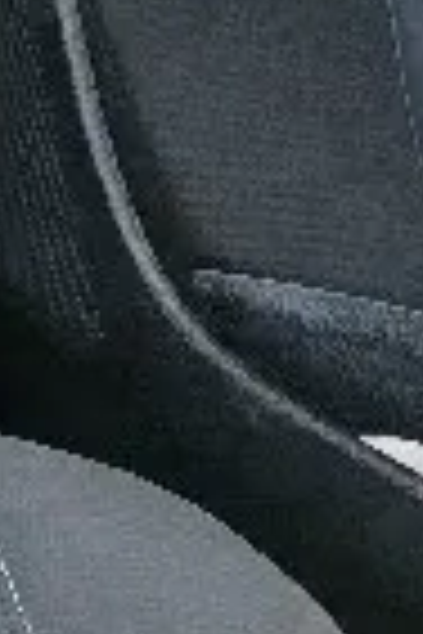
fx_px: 3119
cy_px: -216
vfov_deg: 11.3
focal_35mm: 177
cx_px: -1701
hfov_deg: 5.6
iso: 366
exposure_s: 1/50
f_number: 1.75
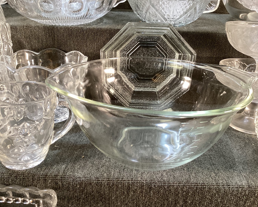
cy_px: 101
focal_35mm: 33
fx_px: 252
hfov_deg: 54.2
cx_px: 134
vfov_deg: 44.5
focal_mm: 3.3
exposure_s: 1/50
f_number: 2.4
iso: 100
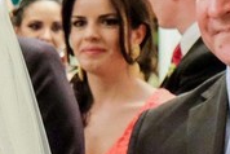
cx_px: -344
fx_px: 1509
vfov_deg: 5.8
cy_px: 179
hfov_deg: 8.0
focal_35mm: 236
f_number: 4.5
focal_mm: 23.3
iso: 4000
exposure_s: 1/80
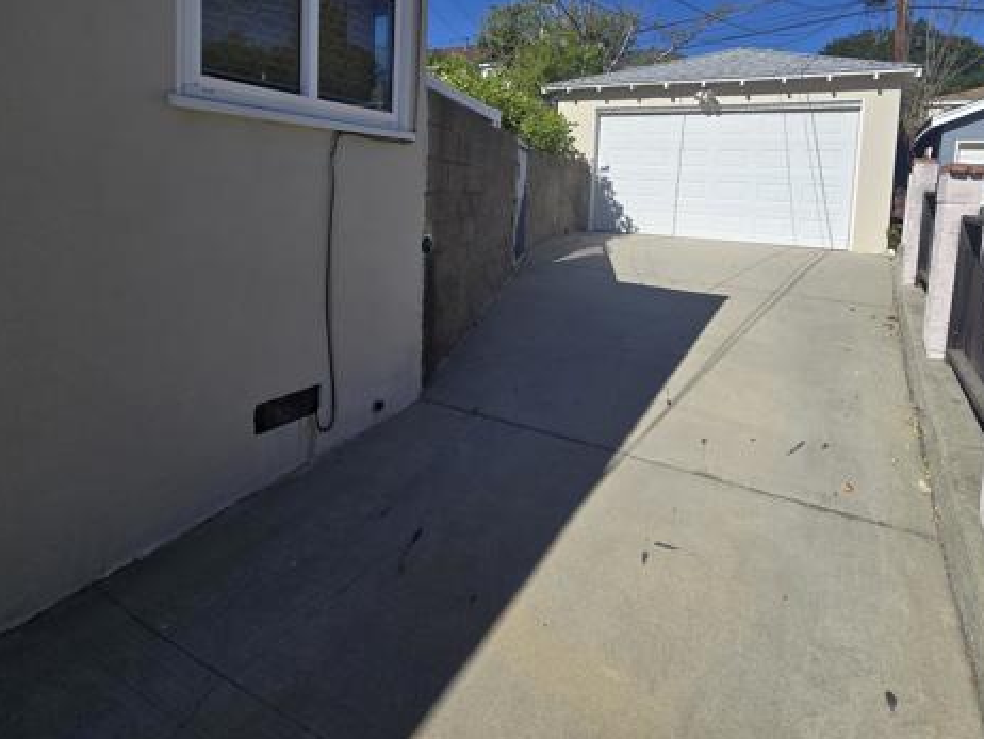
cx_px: 569
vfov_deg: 69.2
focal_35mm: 18
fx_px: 512
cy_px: 234
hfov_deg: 87.1
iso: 50
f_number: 2.2
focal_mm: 2.2
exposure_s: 1/3637
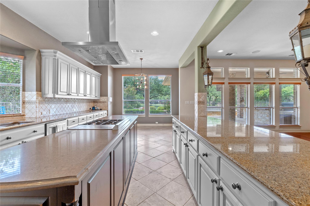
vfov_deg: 77.3
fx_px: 129
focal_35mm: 15
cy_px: 103
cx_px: 155
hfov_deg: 100.4
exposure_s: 1.3
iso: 250
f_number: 11
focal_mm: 10
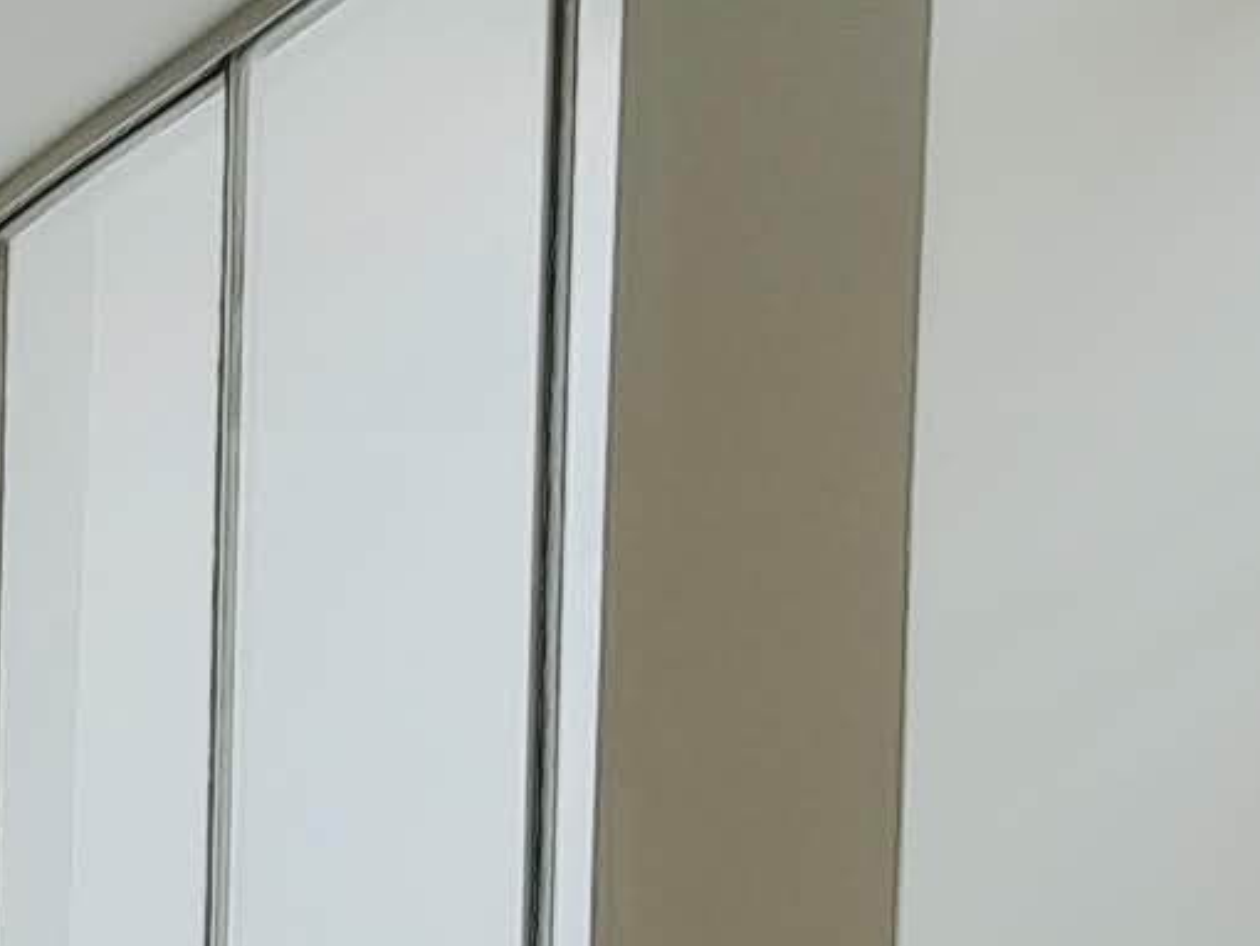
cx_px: -1947
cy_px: 2023
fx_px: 7138
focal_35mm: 196
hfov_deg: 8.9
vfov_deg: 7.2
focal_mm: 6.04
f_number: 1.9
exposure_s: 1/50
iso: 57
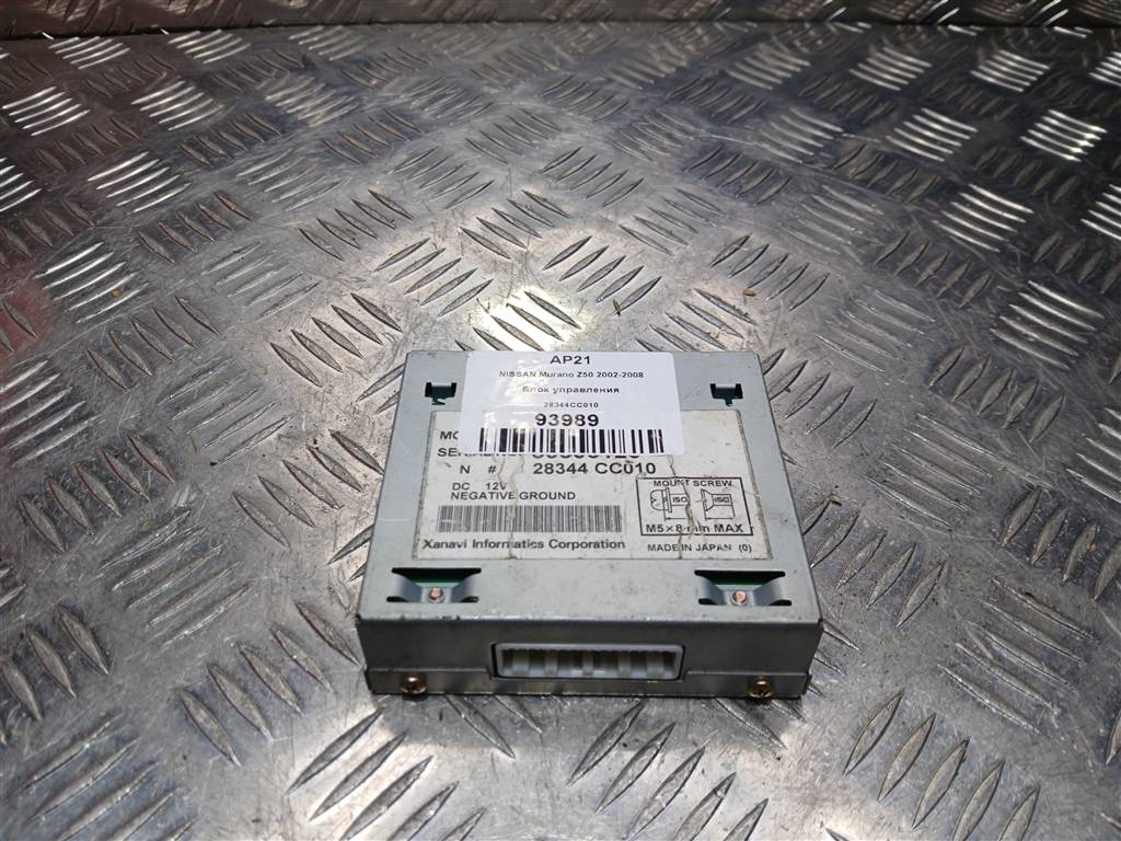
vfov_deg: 53.1
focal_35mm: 26
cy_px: 420
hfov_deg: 67.3
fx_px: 842
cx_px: 560
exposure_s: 1/100
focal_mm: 3.98
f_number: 1.8
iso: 25
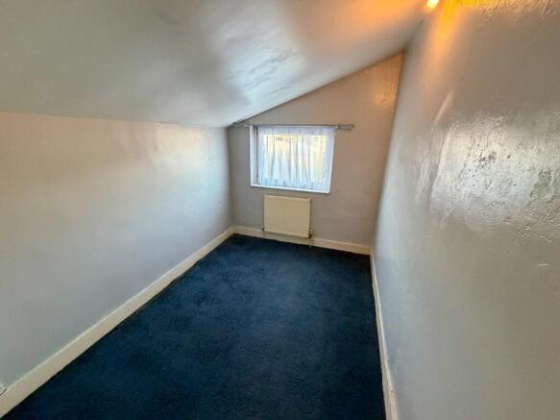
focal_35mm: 14
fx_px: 226
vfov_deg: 85.7
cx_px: 280
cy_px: 210
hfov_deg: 102.1
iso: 400
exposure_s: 1/50
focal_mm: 2.22
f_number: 2.2
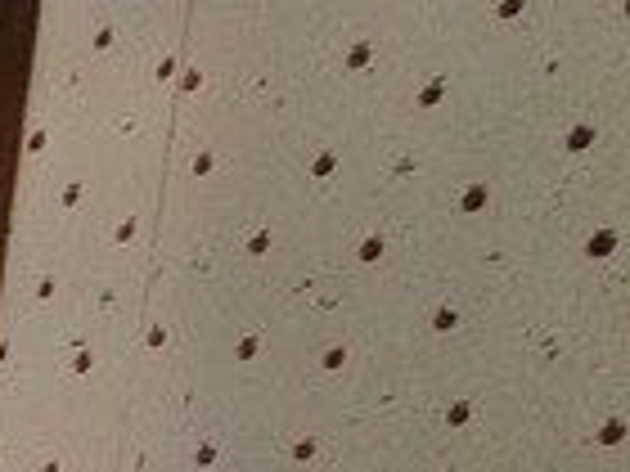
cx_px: -1350
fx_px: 1729
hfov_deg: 10.9
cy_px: 935
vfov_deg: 13.4
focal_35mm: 95
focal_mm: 2.2
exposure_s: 1/30
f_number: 2.2
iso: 400
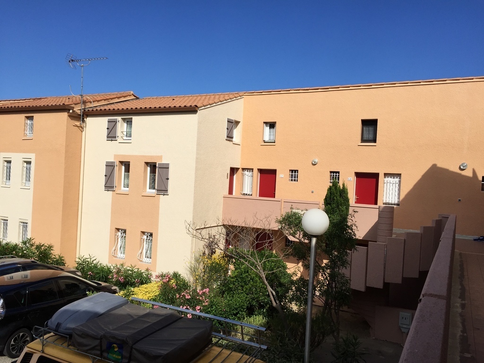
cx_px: 242
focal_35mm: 29
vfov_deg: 48.2
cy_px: 182
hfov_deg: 61.7
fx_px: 405
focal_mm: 4.15
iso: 32
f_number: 2.2
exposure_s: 1/3300
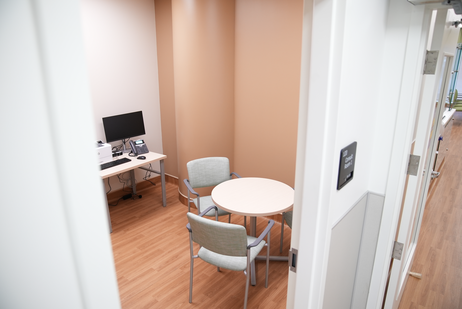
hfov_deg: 73.7
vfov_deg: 53.2
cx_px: 231
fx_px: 308
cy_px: 154
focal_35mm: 24
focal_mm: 24
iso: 1250
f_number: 2.8
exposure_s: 1/125
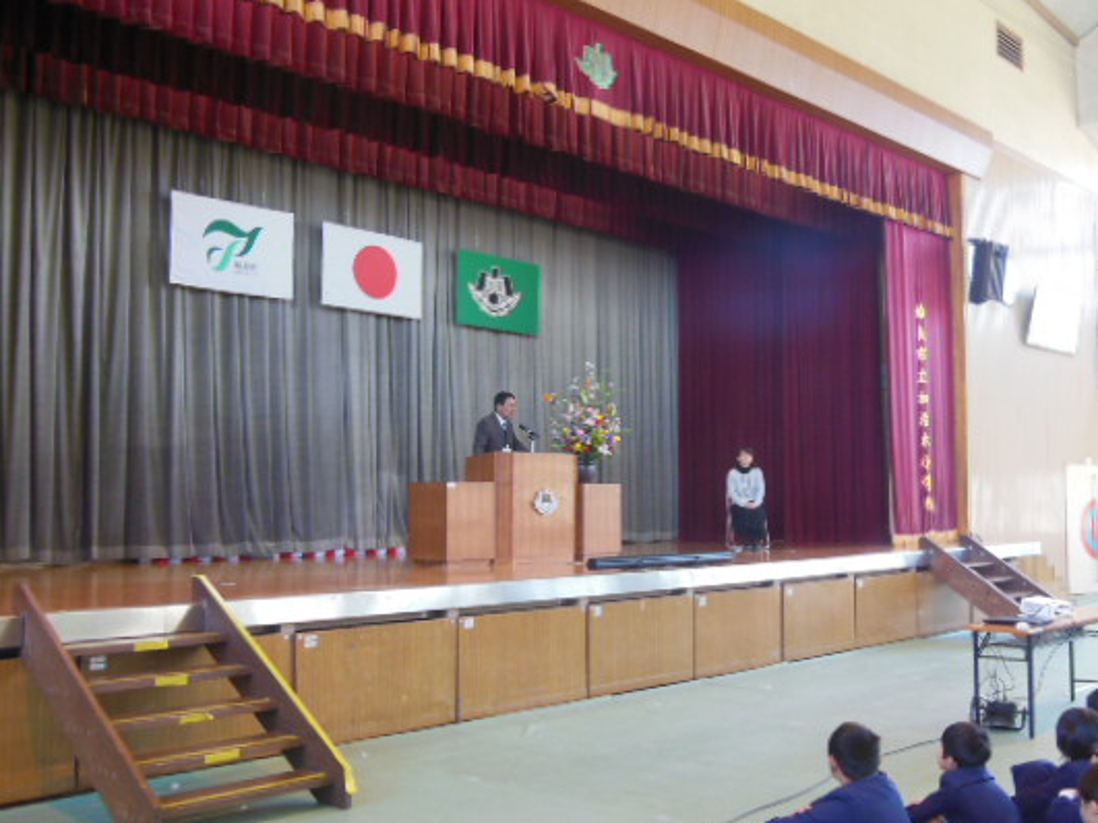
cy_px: 424
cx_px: 649
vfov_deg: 35.1
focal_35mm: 41
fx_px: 1300
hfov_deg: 45.6
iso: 320
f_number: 3.9
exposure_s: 1/30
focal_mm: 6
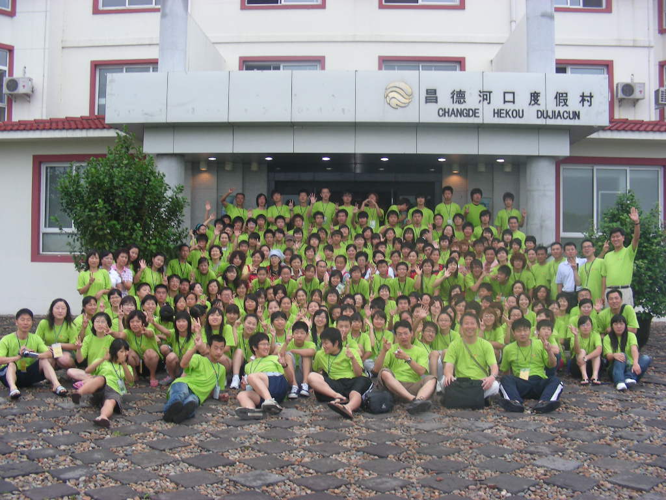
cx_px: 333
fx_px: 731
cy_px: 250
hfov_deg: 49.0
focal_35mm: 38
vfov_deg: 37.7
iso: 66
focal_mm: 6.3
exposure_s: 1/30
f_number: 3.5
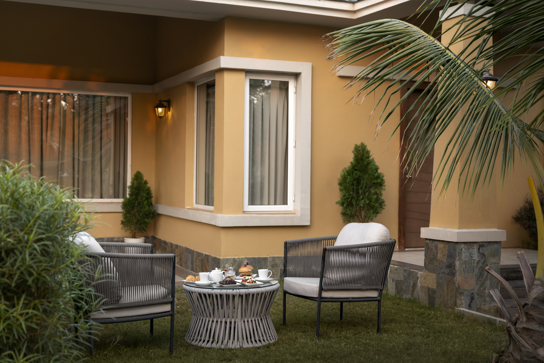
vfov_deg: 27.0
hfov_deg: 39.6
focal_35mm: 50
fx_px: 755
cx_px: 272
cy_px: 182
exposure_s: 1/50
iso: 100
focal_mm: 50
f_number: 2.8
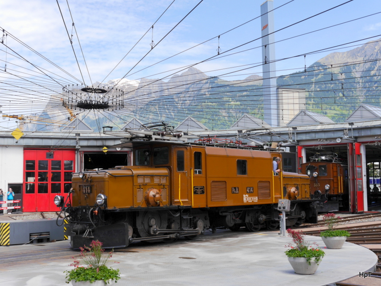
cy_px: 143
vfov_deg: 30.3
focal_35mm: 48
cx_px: 190
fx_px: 528
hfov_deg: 39.7
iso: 160
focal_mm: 24
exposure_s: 1/250
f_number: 8
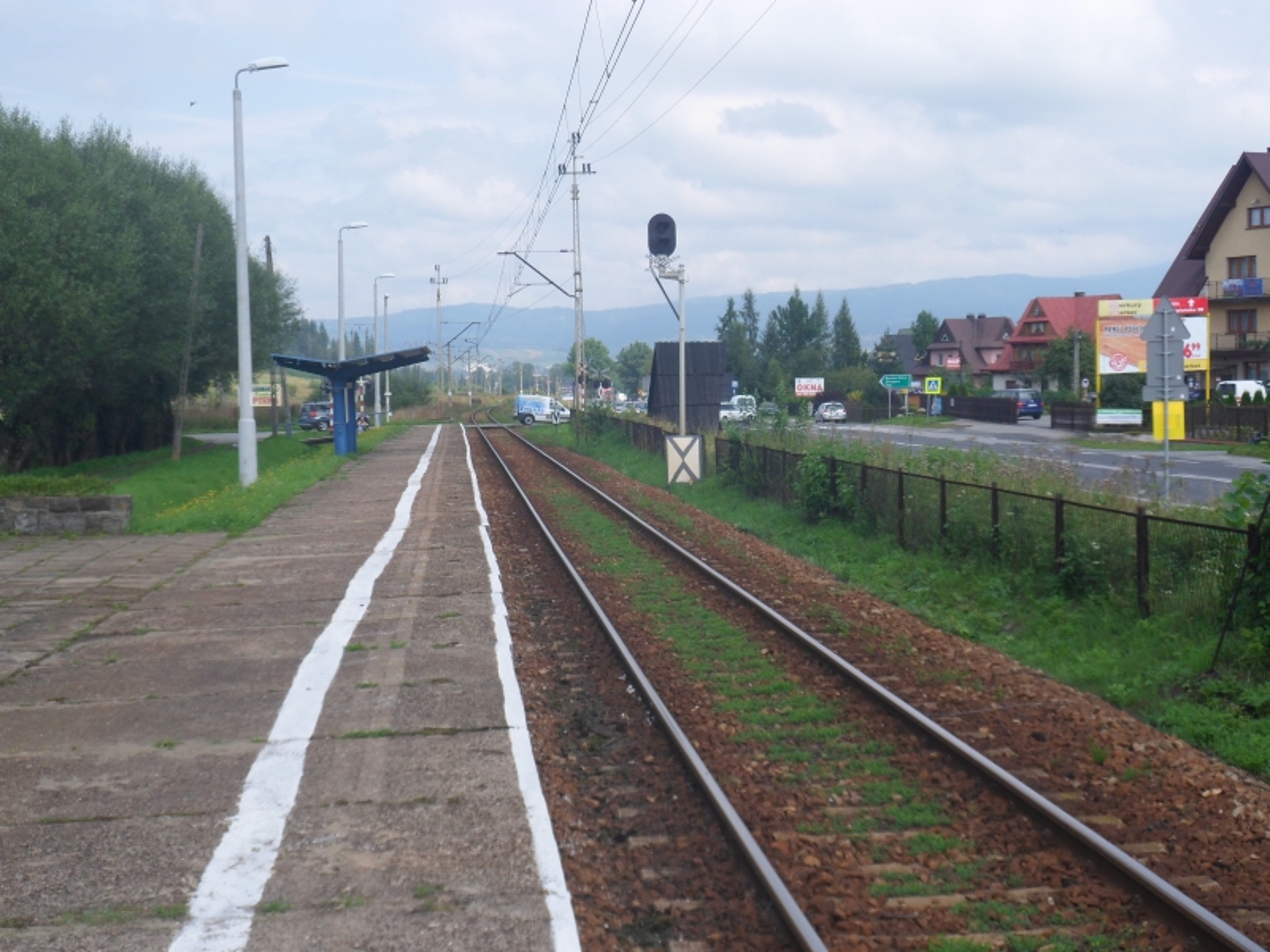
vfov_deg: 28.0
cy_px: 476
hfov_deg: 36.8
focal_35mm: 52
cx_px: 635
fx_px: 1908
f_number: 4.3
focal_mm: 8.1
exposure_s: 1/500
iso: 80
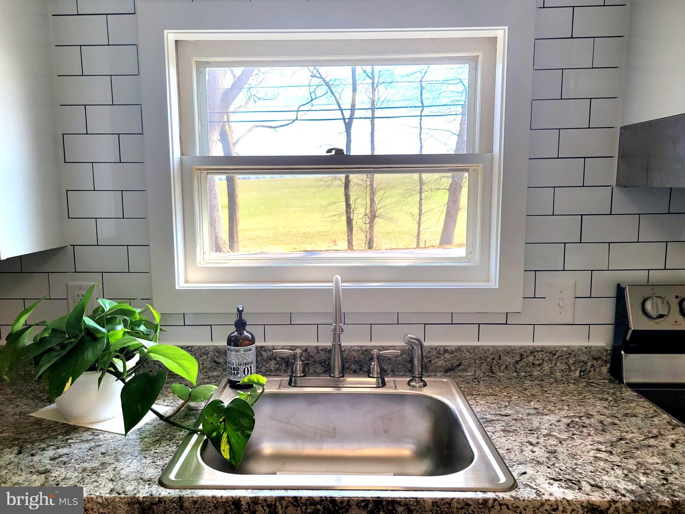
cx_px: 342
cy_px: 257
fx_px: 514
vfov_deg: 53.0
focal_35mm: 26
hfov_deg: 67.3
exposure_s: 1/357
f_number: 1.8
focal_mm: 5.4
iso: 40
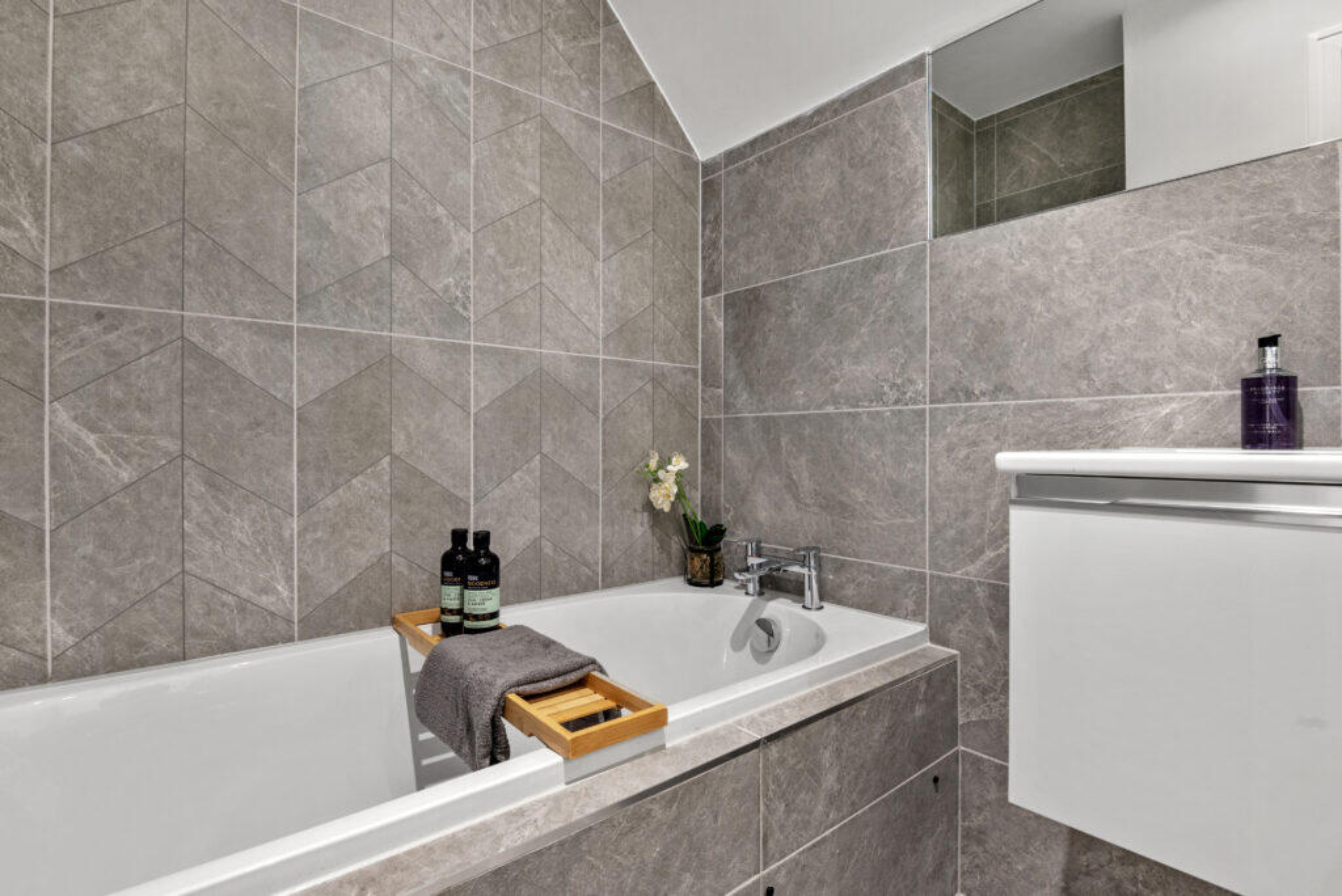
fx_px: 597
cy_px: 448
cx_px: 671
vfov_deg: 73.8
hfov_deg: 96.7
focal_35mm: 16
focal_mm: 16
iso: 250
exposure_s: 1/2
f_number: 9
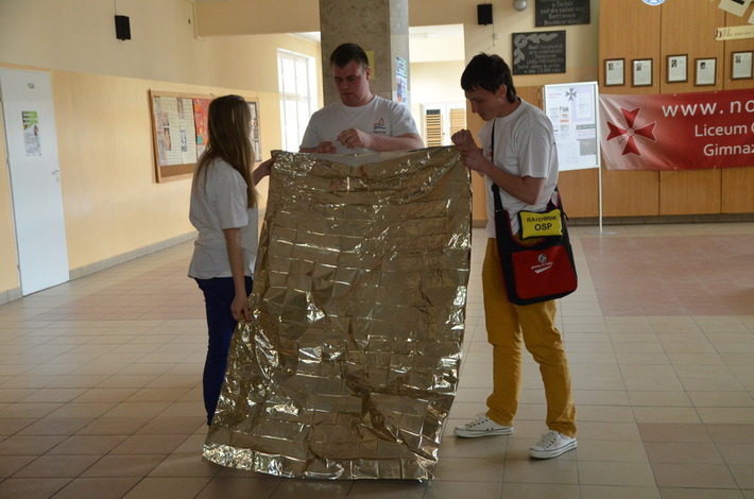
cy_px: 250
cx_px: 377
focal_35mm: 48
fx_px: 1003
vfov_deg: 27.9
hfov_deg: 41.2
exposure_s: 1/100
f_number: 5
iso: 1600
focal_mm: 32
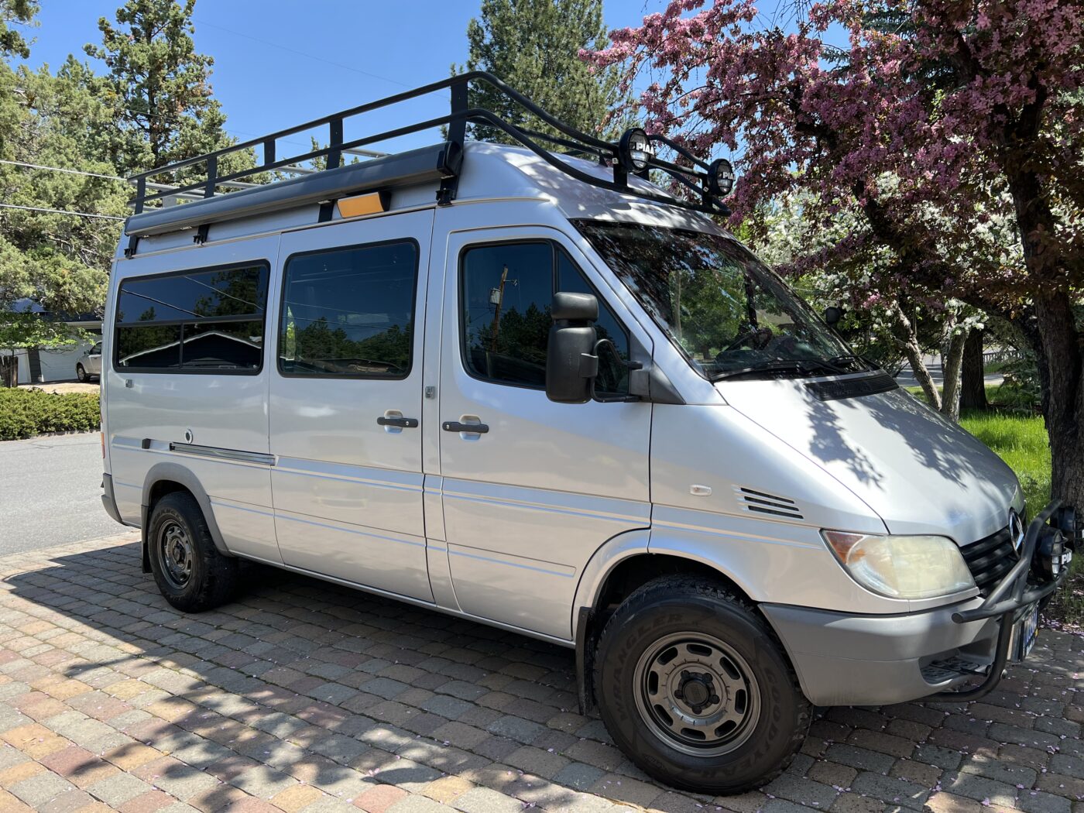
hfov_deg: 67.3
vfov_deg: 53.1
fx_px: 814
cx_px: 542
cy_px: 406
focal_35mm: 26
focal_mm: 5.7
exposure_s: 1/1669
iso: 50
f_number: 1.5
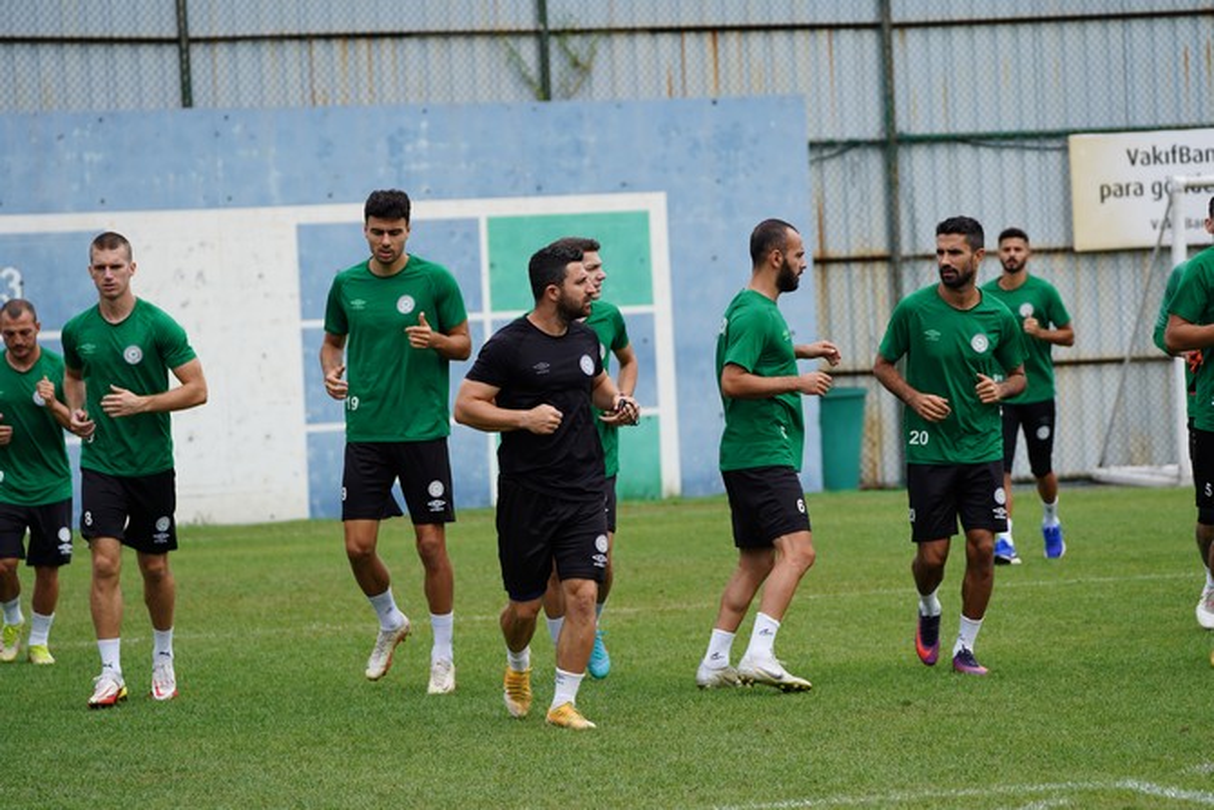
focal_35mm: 169
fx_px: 5700
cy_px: 405
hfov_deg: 12.2
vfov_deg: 8.1
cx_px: 607
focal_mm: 169
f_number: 5.6
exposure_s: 1/500
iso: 160
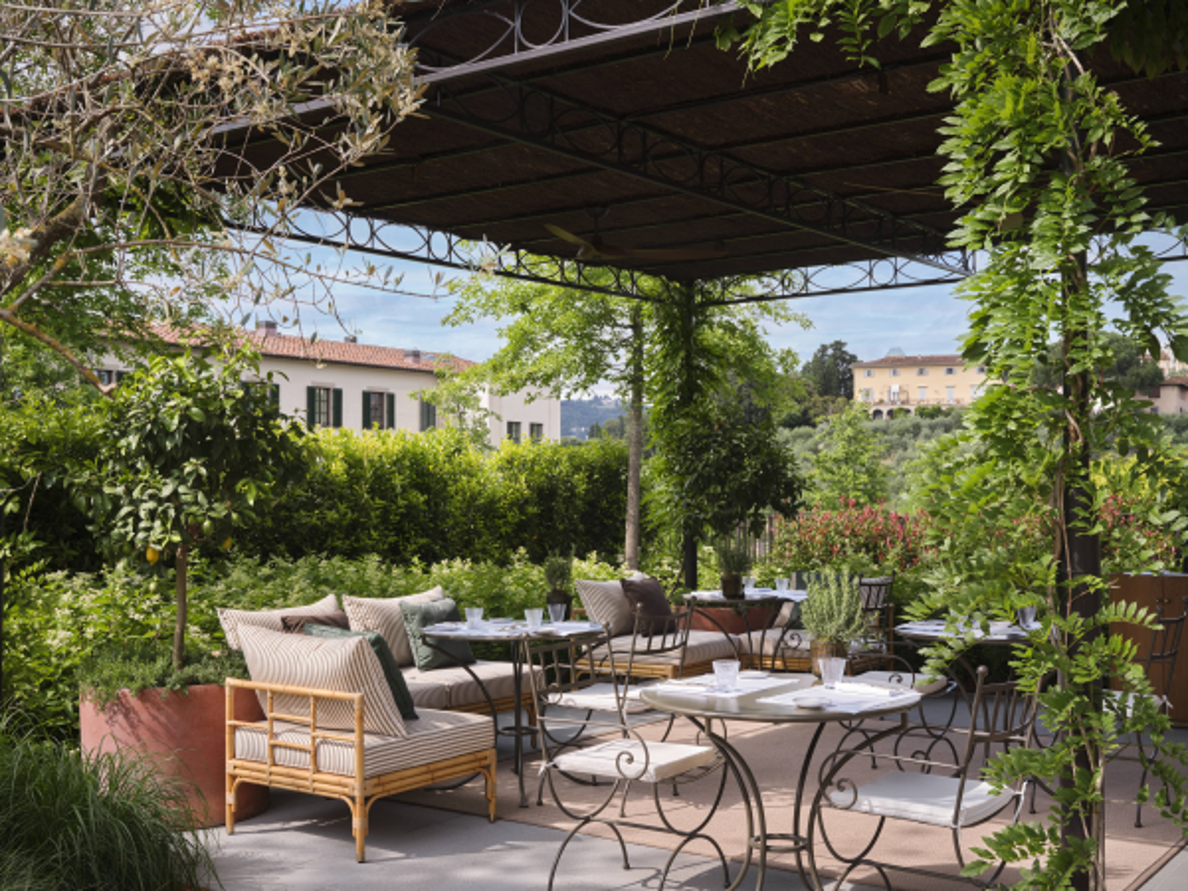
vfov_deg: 36.8
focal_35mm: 39
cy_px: 446
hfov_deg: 47.9
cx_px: 594
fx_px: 1338
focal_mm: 49
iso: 400
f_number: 16
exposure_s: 1/200
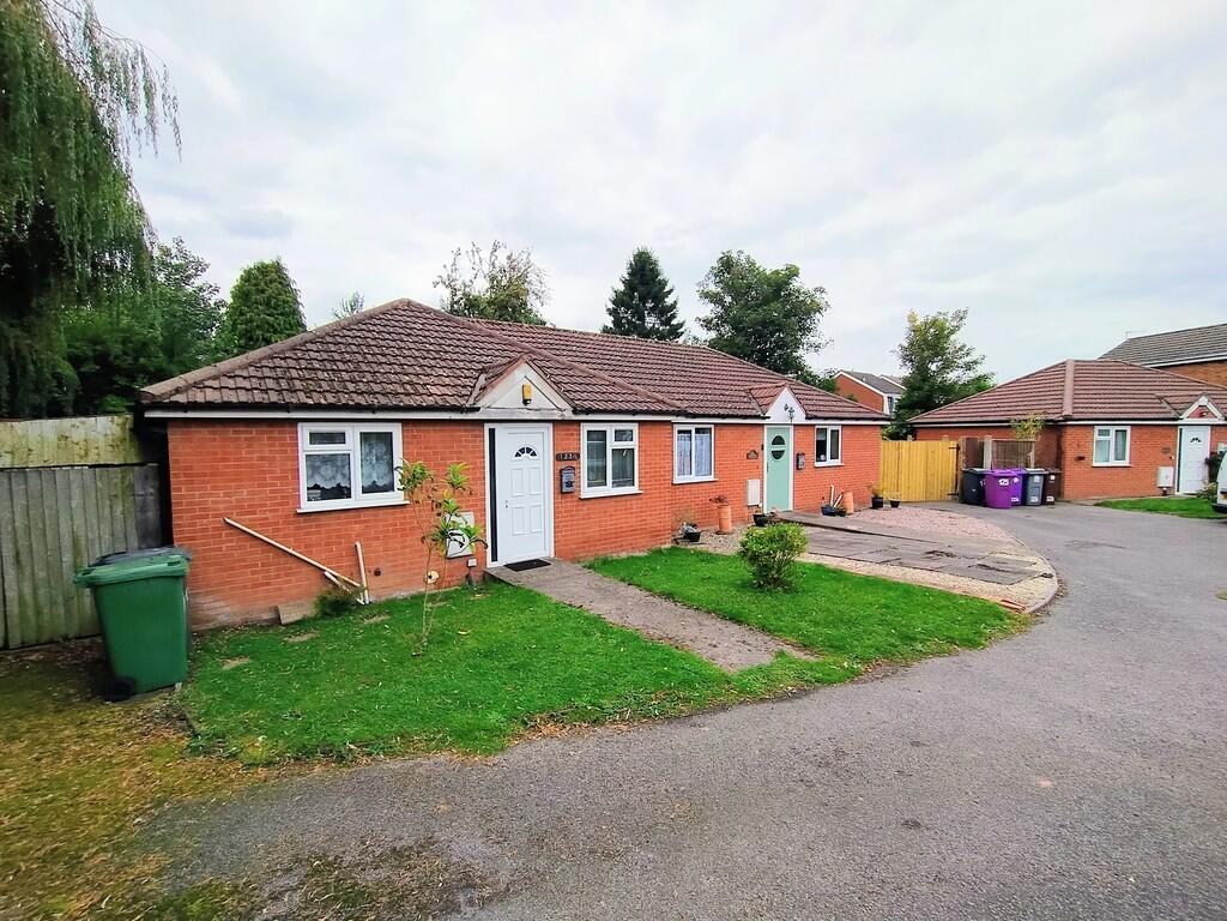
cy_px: 460
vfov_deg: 78.1
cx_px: 614
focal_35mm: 16
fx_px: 567
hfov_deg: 94.5
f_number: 2.2
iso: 100
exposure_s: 1/544
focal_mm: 1.66
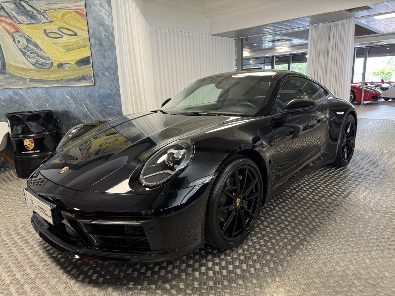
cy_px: 148
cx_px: 198
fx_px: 274
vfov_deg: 56.8
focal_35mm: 24
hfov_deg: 71.6
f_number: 1.78
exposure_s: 1/100
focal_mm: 6.76
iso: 200
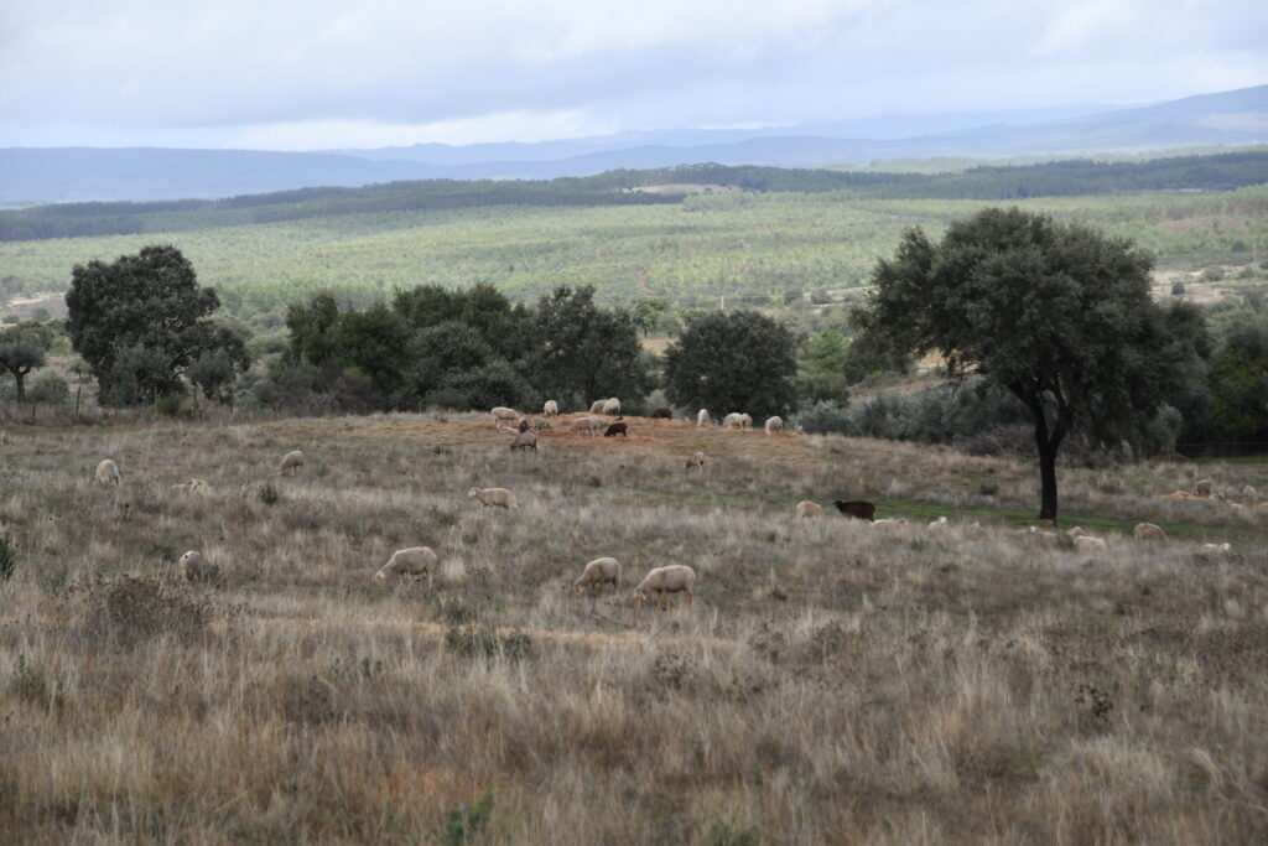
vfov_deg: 10.8
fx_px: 4491
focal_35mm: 128
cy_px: 423
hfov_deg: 16.1
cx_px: 634
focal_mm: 85
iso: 200
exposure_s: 1/400
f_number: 6.3
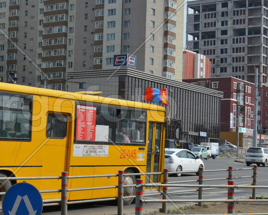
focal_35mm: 80
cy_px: 108
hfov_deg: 23.7
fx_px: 635
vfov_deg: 19.2
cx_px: 78
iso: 100
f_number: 8
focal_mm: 32
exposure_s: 1/250
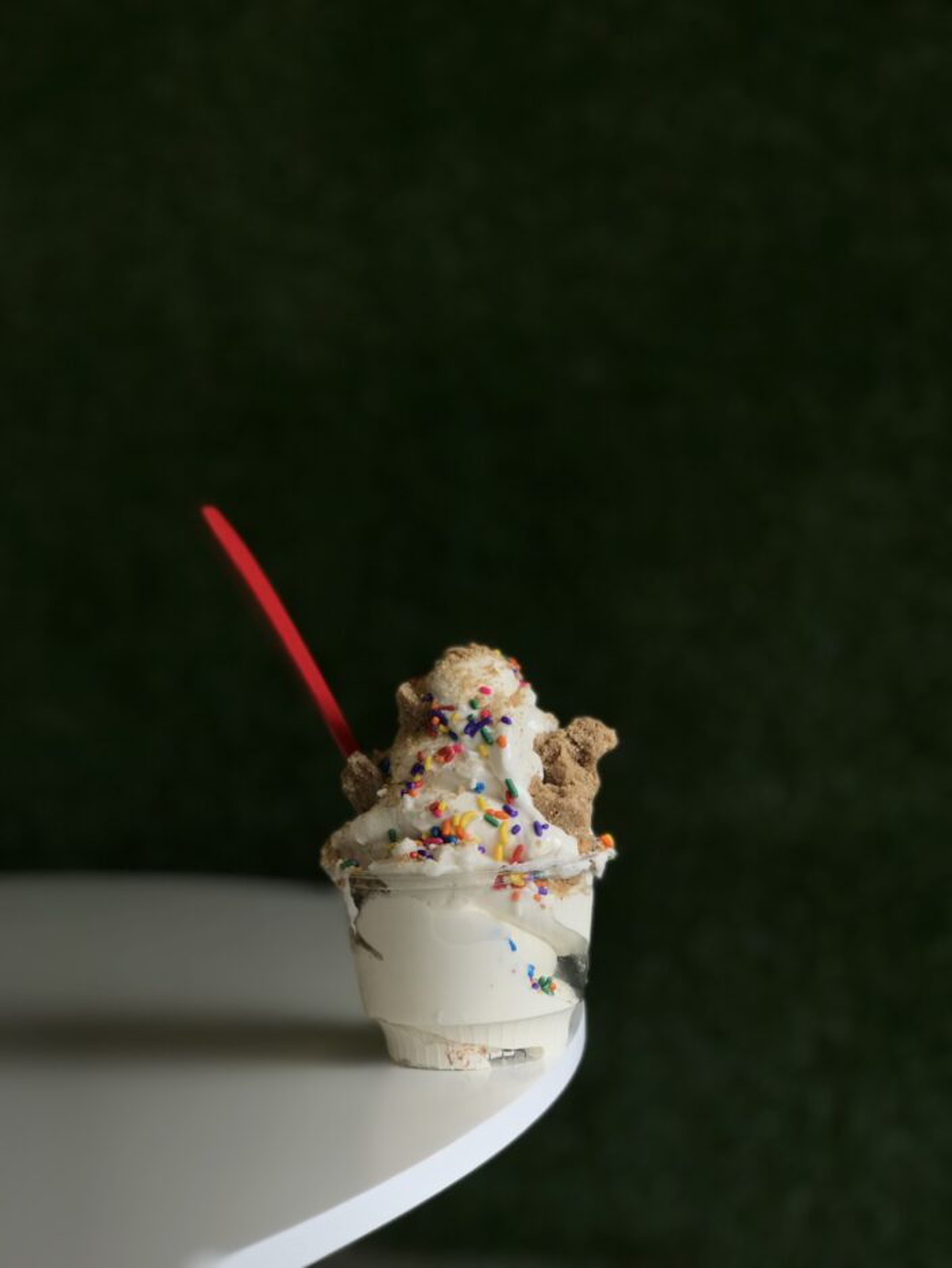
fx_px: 2089
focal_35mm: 57
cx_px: 476
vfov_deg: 33.8
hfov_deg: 25.7
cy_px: 634
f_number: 2.8
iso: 20
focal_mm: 6.6
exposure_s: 1/145
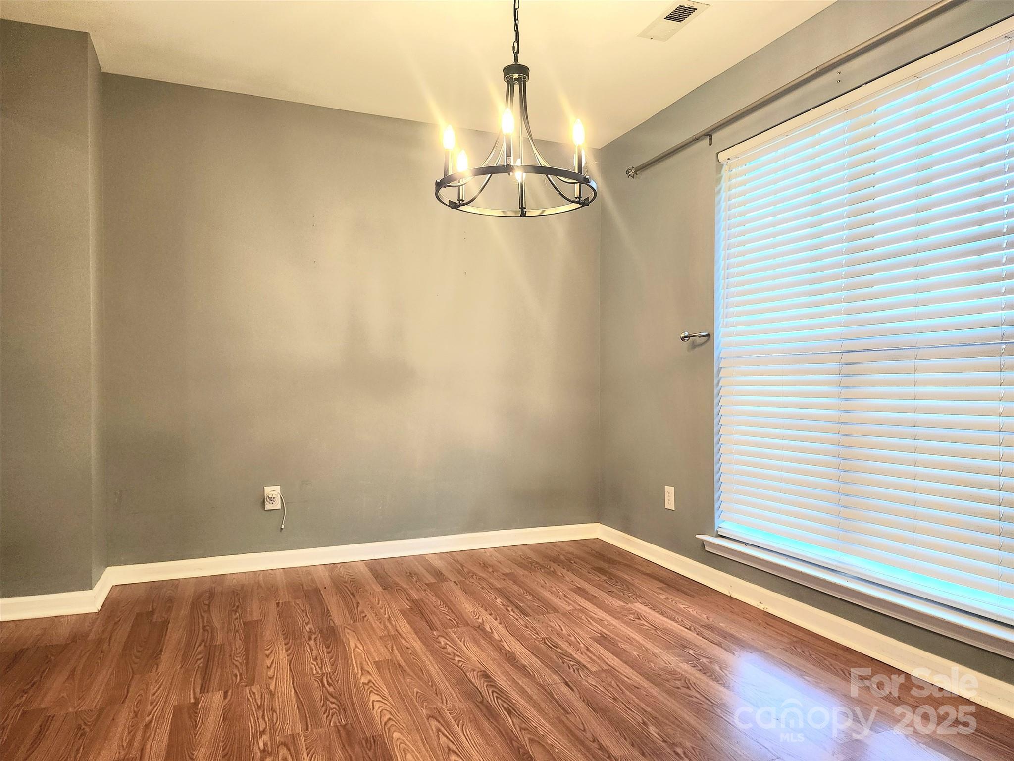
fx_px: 674
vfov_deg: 58.9
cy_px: 380
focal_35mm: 23
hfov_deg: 73.9
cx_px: 507
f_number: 1.8
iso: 200
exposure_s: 1/120
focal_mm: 6.4
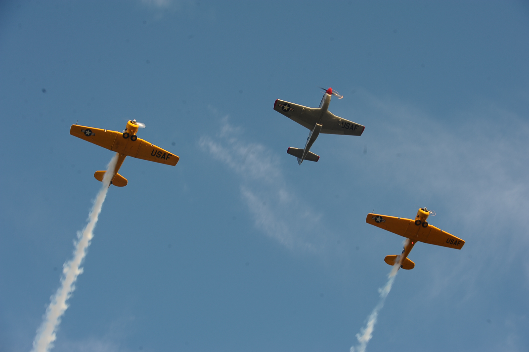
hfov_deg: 17.1
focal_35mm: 120
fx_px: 1762
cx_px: 264
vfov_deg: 11.4
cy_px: 176
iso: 200
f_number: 13
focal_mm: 120
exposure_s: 1/125
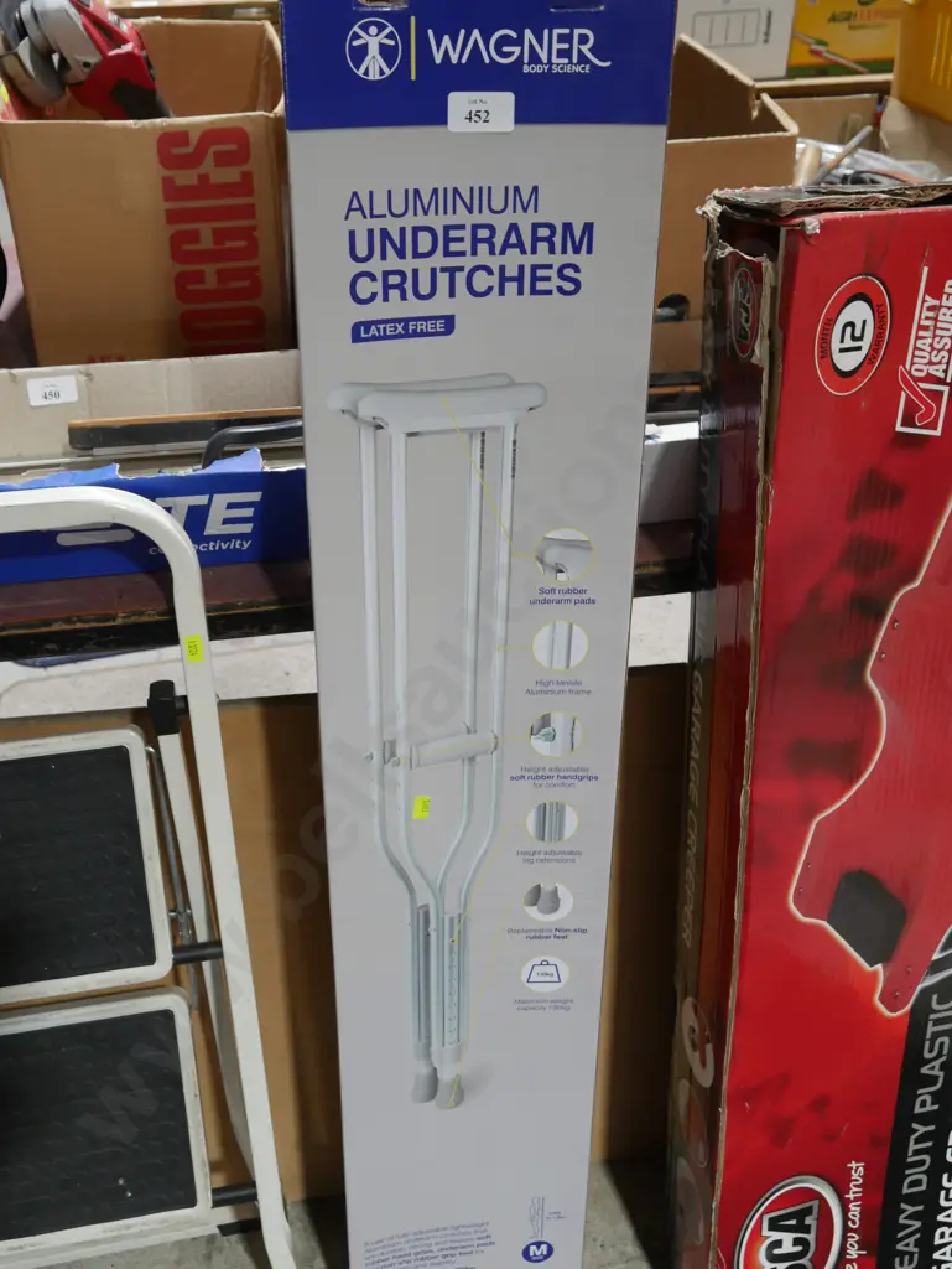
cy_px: 634
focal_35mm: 36
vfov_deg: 51.3
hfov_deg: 39.7
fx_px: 1319
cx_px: 476
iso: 1000
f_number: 5
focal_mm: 18
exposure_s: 1/60
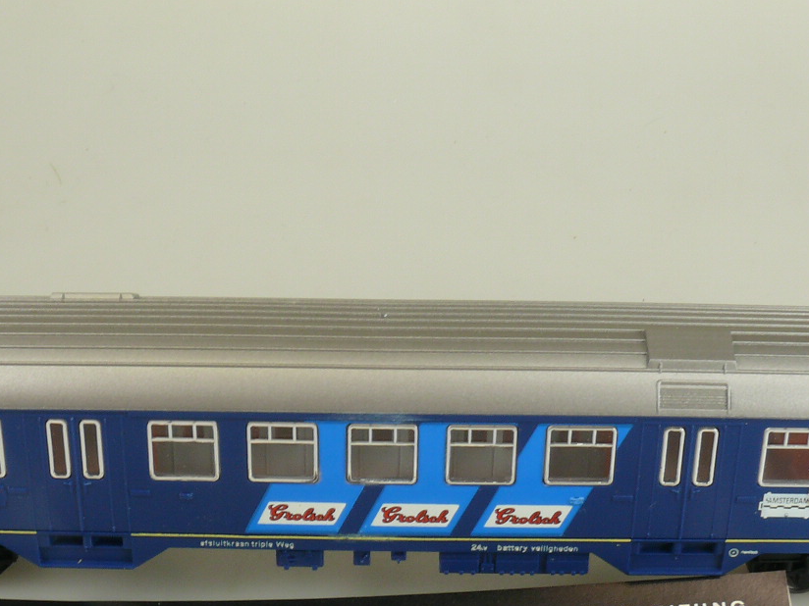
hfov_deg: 28.6
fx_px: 1589
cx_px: 399
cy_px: 415
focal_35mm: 68
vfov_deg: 21.5
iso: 100
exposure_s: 1/8
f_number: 10
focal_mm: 7.4
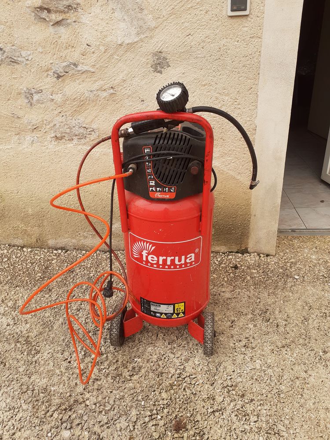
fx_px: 343
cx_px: 165
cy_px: 220
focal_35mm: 27
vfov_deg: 65.3
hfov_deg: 51.4
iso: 40
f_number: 1.9
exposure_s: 1/226
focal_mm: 3.6
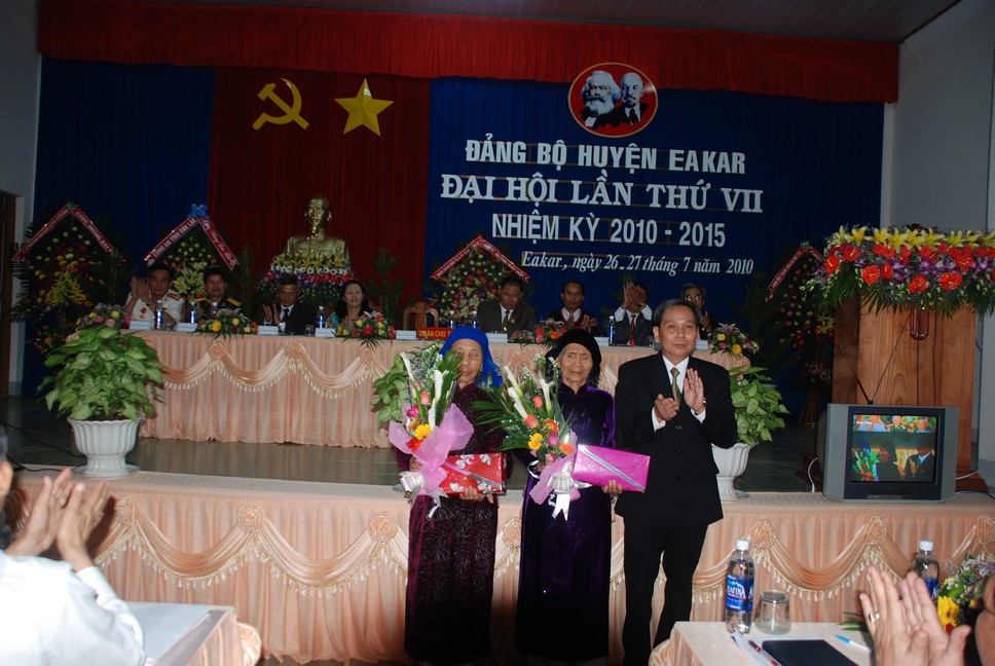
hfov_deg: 61.9
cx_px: 498
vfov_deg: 43.7
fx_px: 830
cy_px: 333
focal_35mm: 30
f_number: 3.8
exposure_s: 1/60
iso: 160
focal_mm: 20
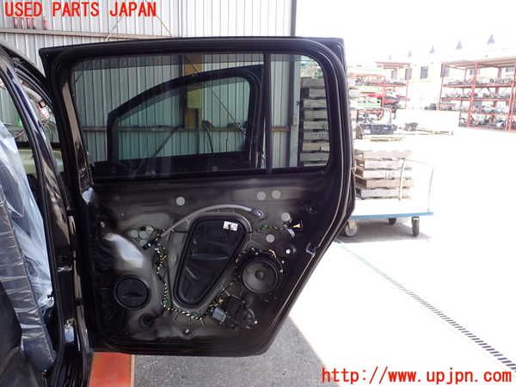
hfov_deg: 60.0
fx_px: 447
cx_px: 258
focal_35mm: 30
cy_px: 194
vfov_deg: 46.8
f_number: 3.2
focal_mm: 5.4
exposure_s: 1/100
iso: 100
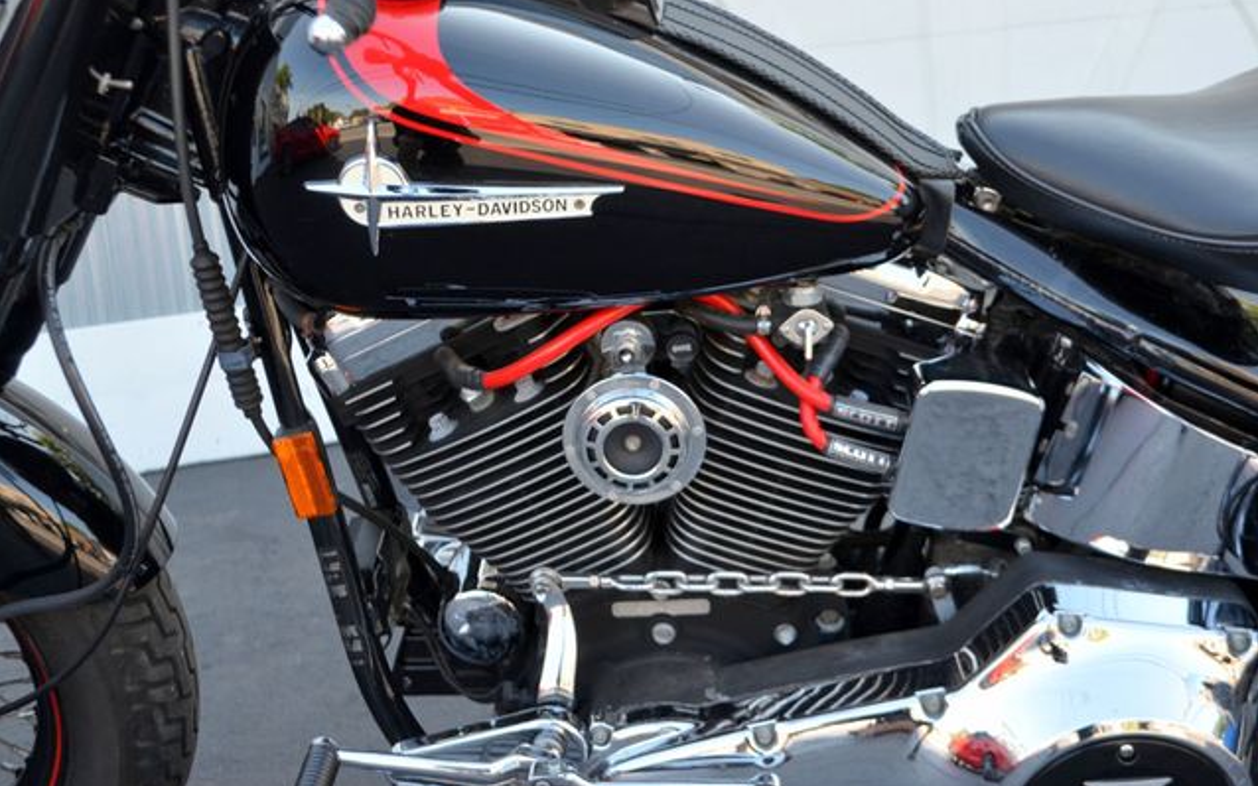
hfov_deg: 41.0
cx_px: 629
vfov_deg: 26.4
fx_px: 1680
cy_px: 376
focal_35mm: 49
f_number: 5.6
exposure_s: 1/125
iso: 320
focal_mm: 32
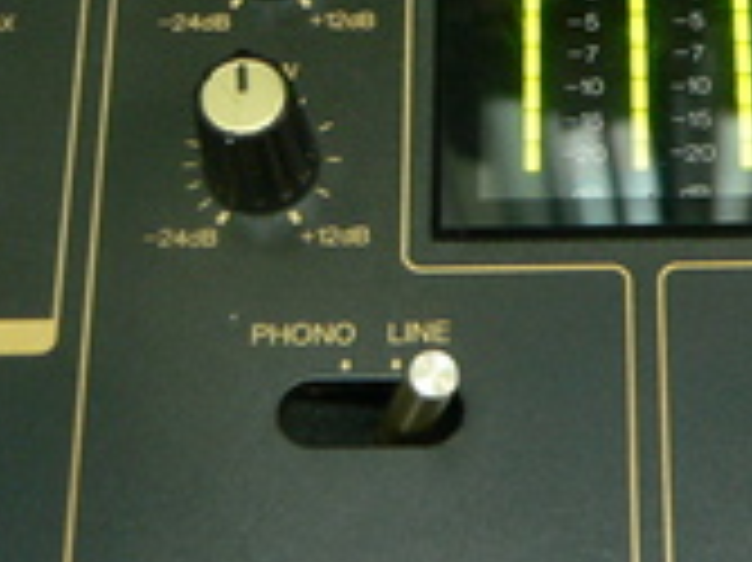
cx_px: 639
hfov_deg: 16.8
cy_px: -56
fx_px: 2518
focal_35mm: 116
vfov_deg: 12.5
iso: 200
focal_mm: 8.5
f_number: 2.8
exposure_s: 1/15
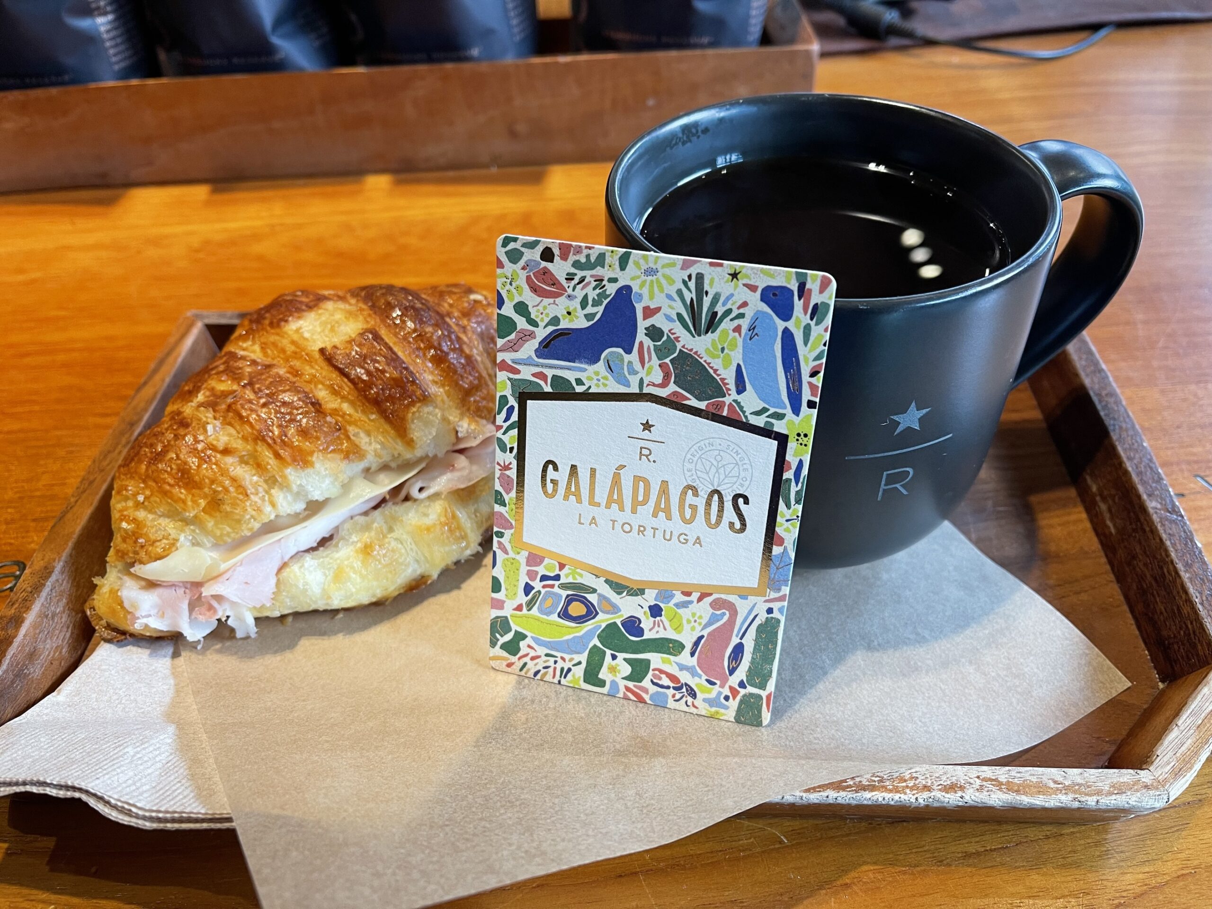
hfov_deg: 67.3
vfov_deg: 53.1
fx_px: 910
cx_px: 606
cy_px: 454
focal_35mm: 26
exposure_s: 1/60
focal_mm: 5.1
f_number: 1.6
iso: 100
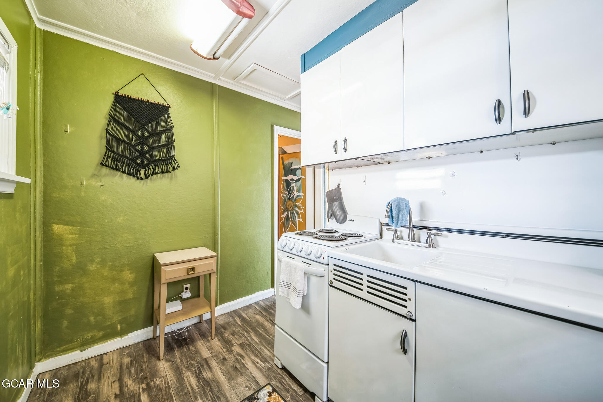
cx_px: 302
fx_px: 201
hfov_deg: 112.6
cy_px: 201
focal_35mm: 12
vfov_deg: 90.0
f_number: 7.1
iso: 400
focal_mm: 12
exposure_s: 1/4
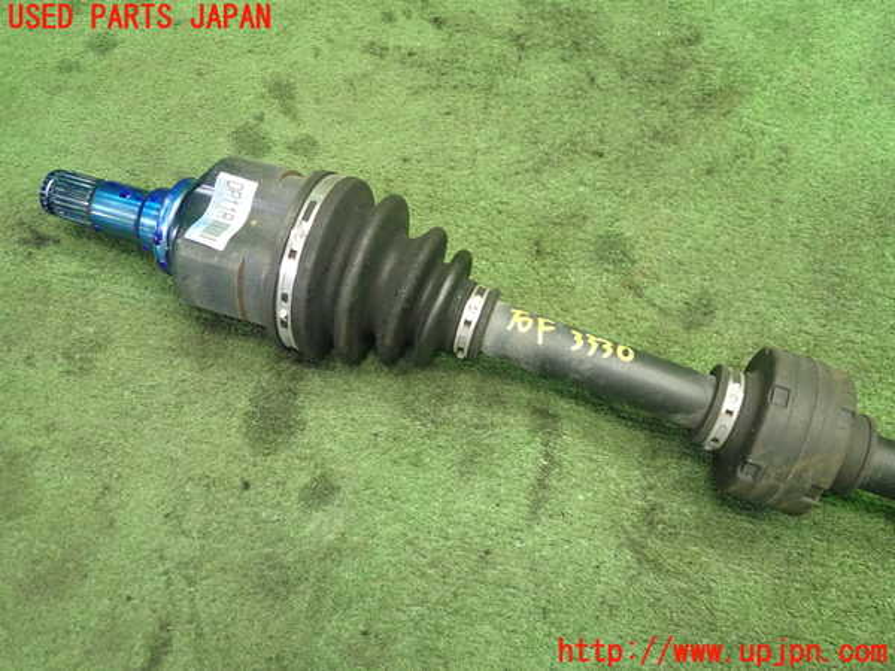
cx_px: 448
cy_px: 336
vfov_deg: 46.8
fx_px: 776
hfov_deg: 60.0
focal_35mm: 30
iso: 800
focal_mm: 5.5
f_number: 2.3
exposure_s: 1/100
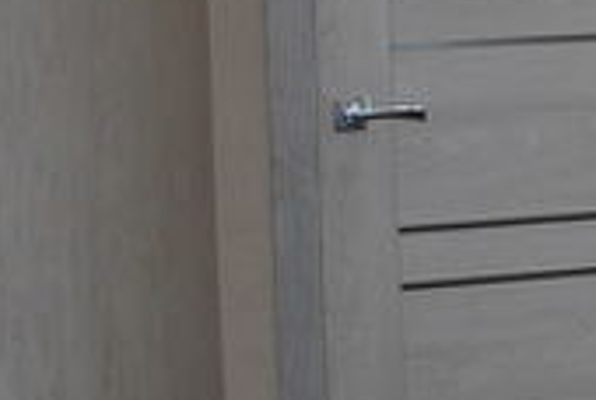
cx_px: 1238
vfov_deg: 11.9
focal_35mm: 114
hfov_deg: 14.5
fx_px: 1891
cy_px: -53
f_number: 3.5
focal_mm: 18
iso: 200
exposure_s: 1/60
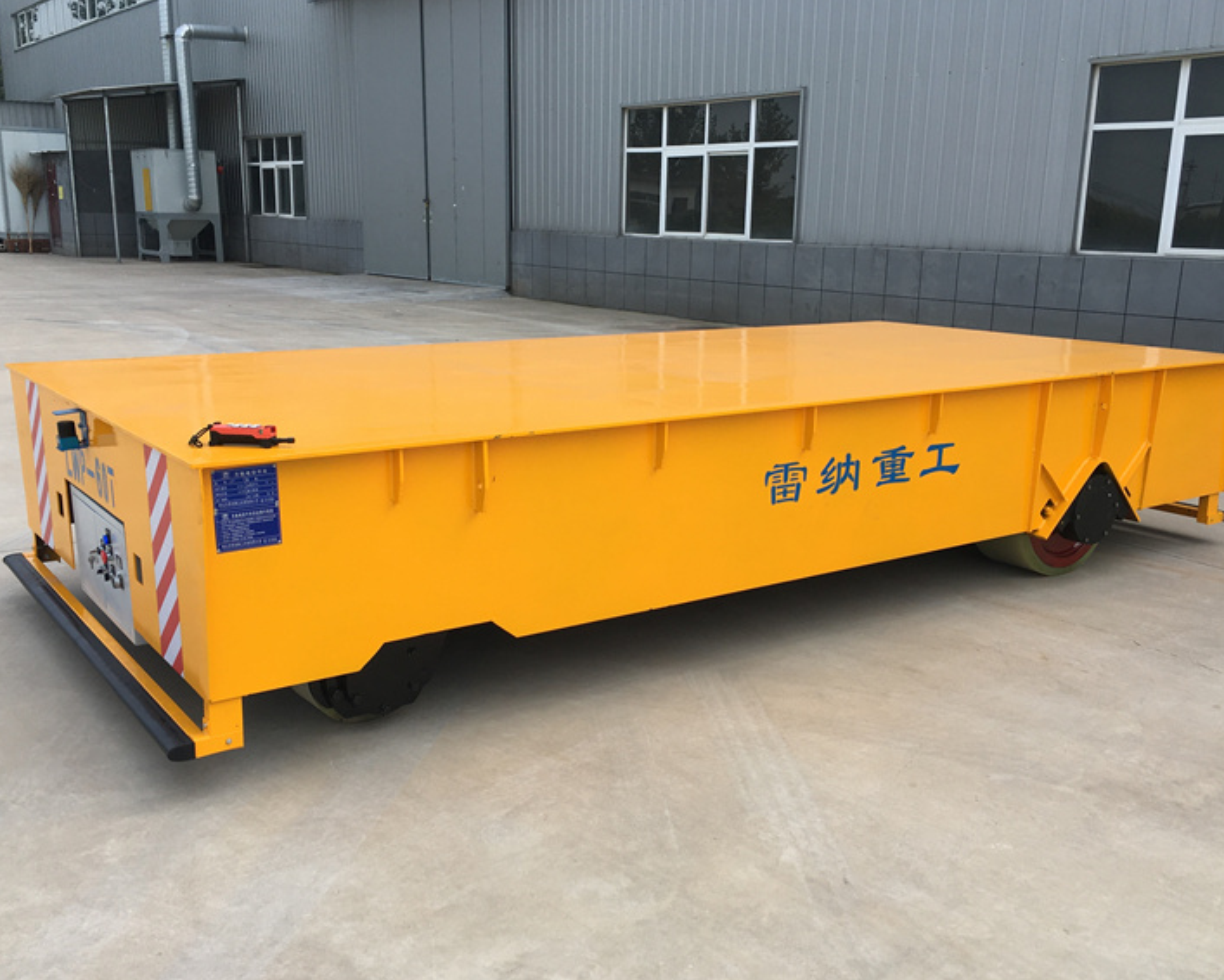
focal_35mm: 34
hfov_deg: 52.8
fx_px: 1232
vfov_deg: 43.4
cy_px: 522
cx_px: 646
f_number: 2.2
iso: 25
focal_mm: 4.15
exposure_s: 1/836
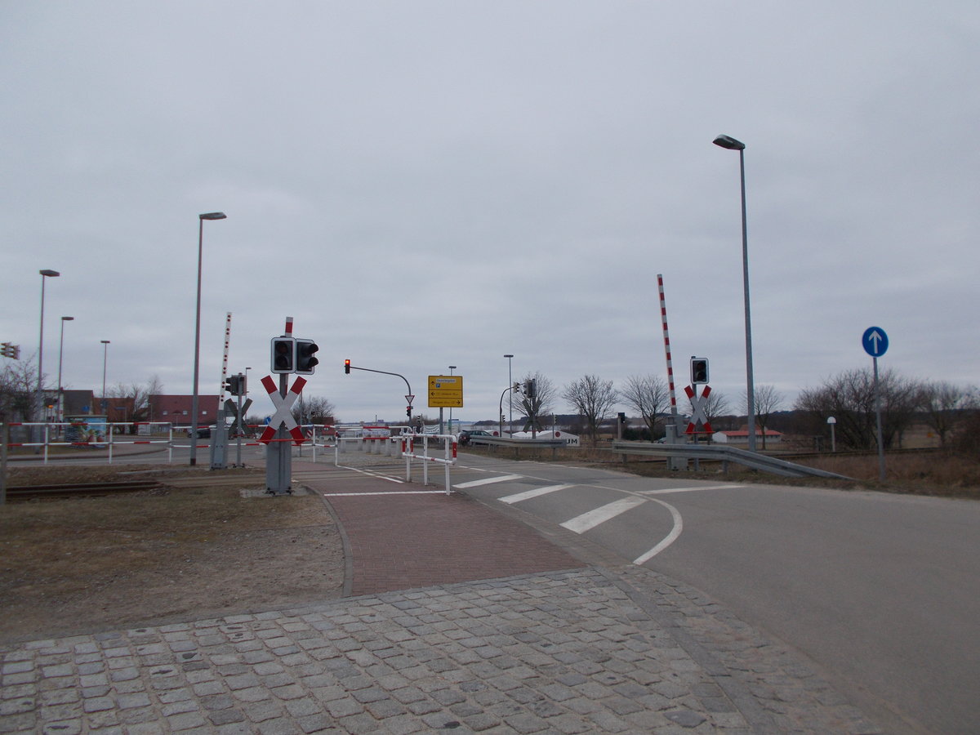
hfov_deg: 67.3
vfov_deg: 53.1
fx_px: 736
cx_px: 490
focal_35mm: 26
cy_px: 368
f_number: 8
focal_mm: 4.6
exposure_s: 1/160
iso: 80
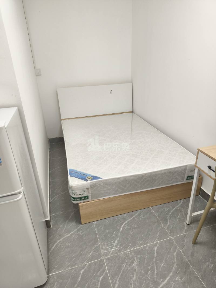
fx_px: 191
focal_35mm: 23
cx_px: 108
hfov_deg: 58.9
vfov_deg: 73.9
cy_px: 144
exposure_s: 1/100
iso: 127
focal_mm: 8.67
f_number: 1.75
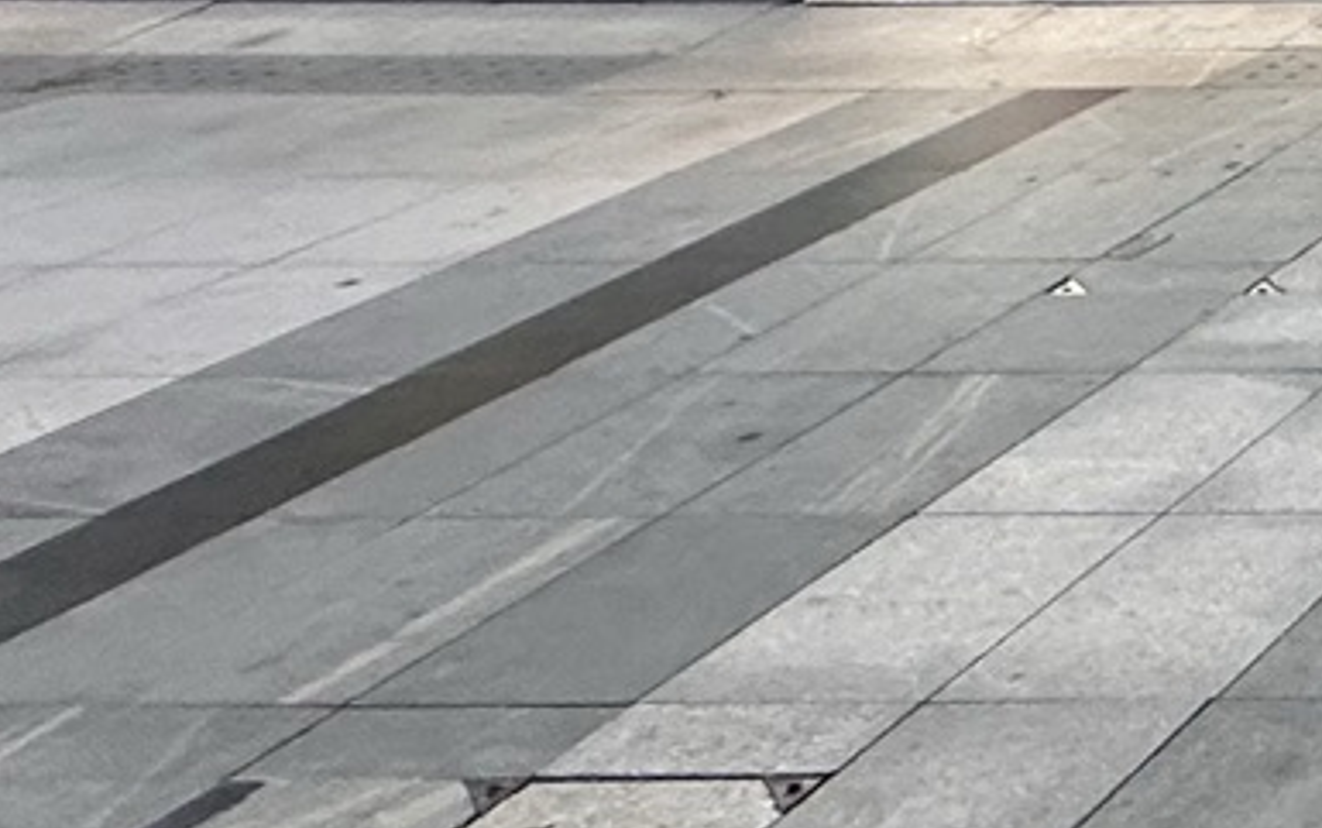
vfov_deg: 14.6
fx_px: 2775
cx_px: 2682
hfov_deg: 17.9
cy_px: -728
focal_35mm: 77
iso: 200
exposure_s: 1/100
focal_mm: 2.22
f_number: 2.2
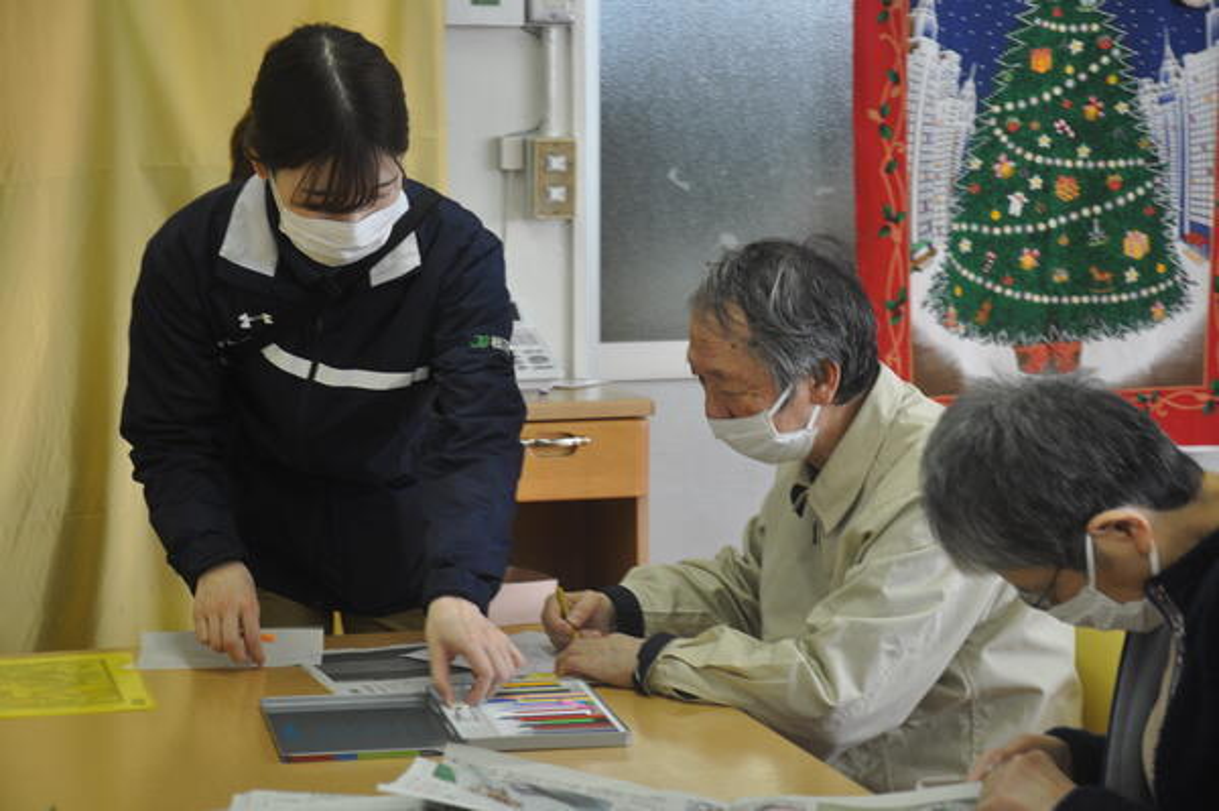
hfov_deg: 20.6
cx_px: 610
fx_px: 3349
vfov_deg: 13.8
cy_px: 406
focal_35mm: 99
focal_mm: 66
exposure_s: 1/13
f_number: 5.6
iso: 320
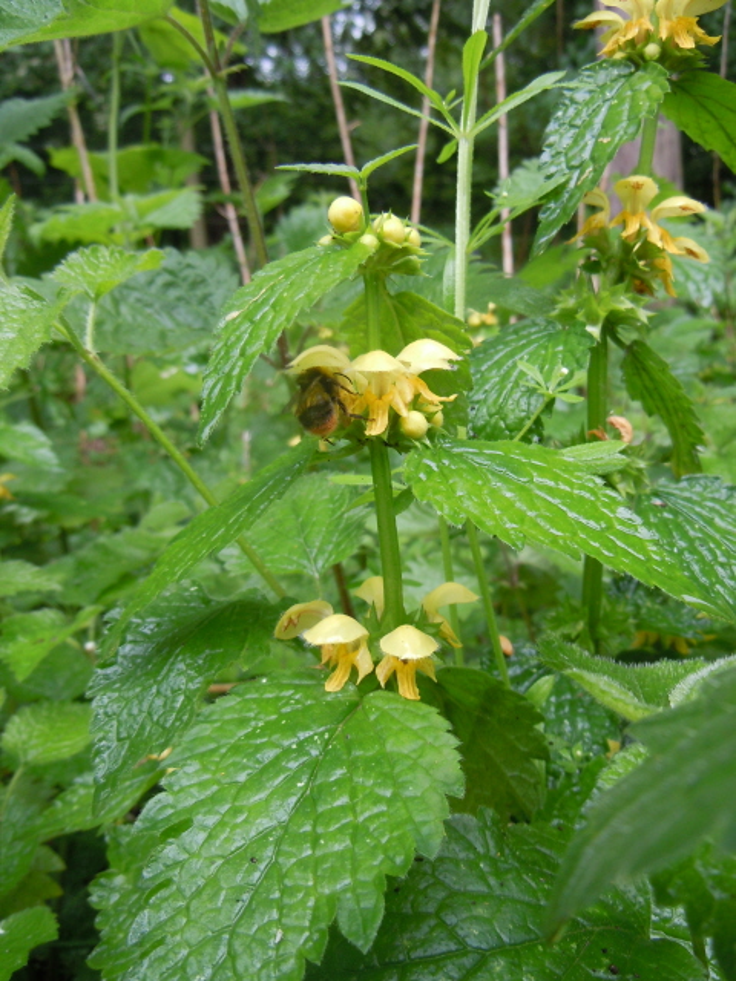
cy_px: 490
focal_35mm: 30
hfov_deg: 46.8
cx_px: 368
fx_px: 850
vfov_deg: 60.0
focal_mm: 5.4
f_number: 3.5
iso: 160
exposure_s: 1/60
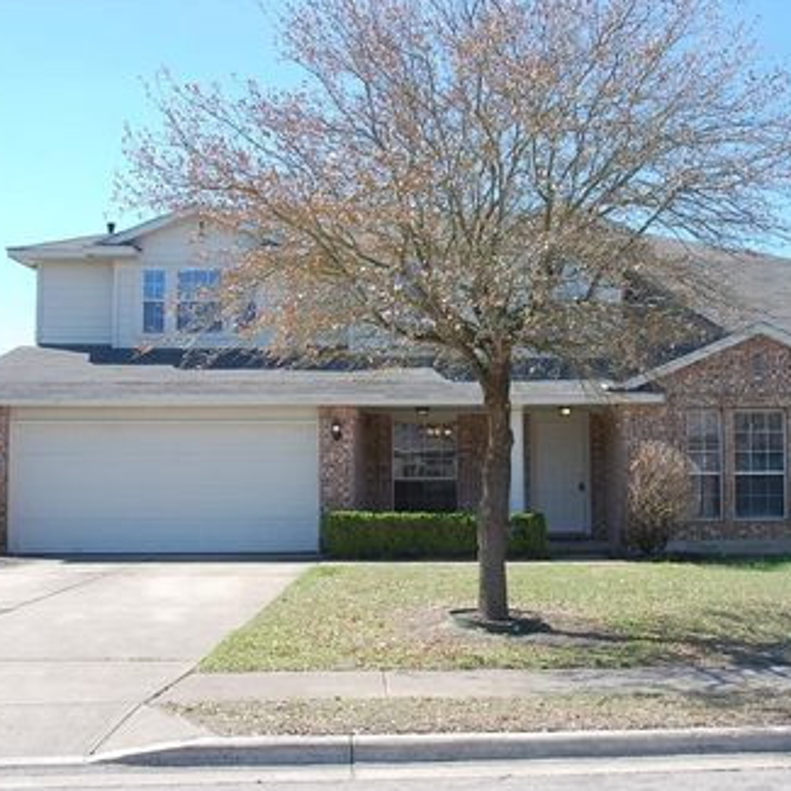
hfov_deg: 35.8
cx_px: 497
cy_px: 398
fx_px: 1215
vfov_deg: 36.1
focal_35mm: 47
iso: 200
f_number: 7.1
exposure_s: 1/200
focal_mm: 24
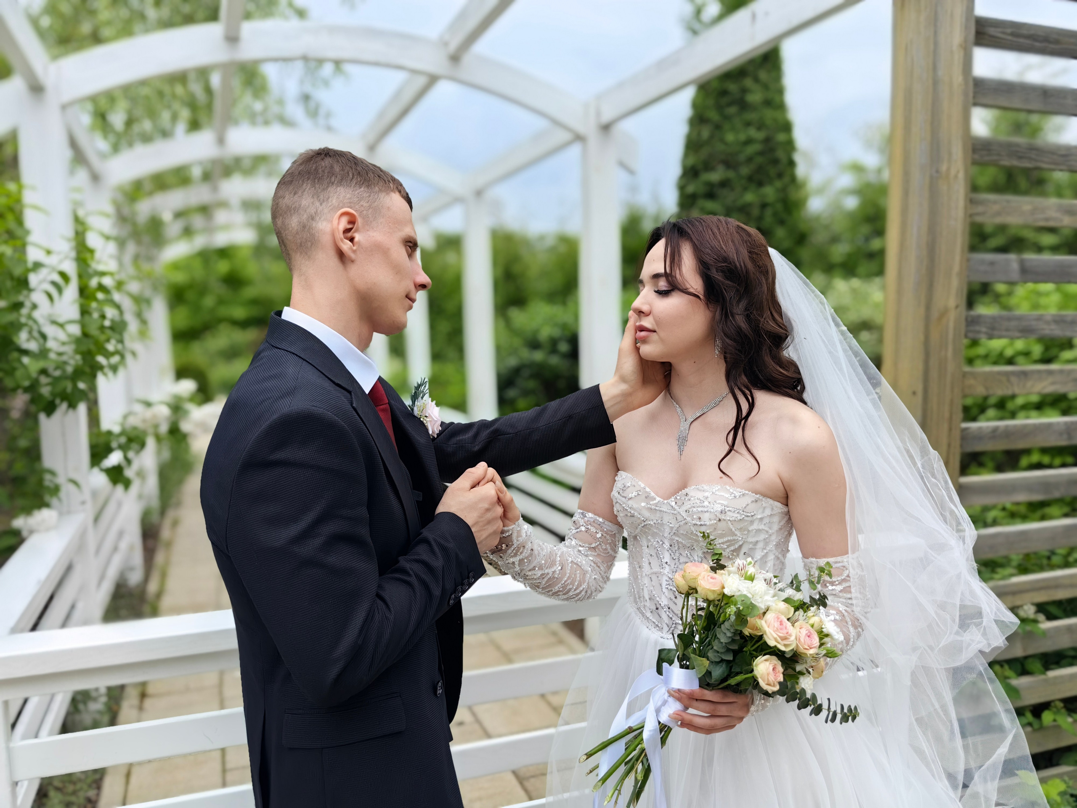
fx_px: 840
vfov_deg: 51.4
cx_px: 538
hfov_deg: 65.3
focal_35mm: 27
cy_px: 404
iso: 50
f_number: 1.4
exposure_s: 1/2457
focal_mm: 6.35
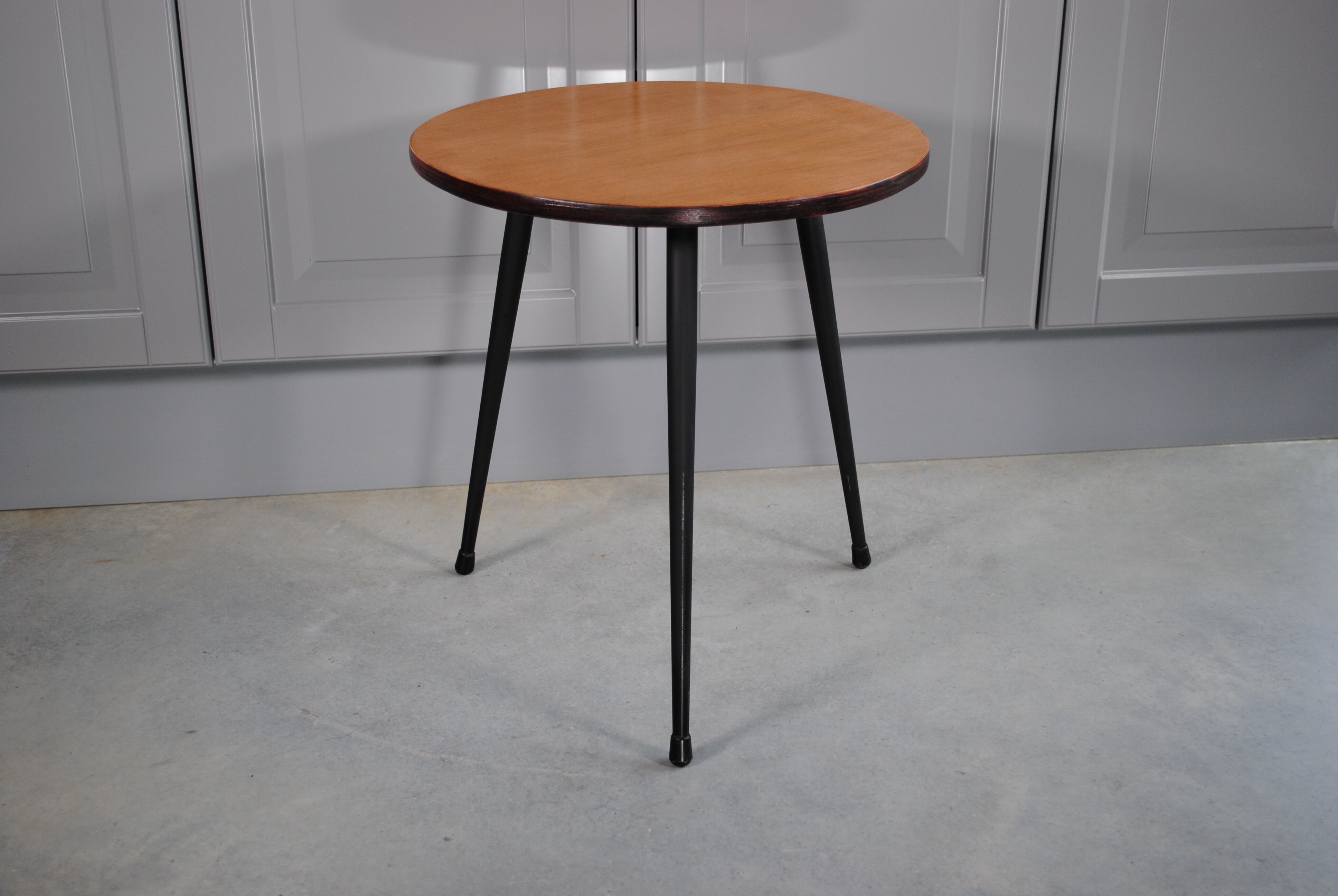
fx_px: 1674
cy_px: 448
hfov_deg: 43.6
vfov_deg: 29.9
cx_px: 669
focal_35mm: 45
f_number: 4.5
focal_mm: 30
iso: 200
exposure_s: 1/80
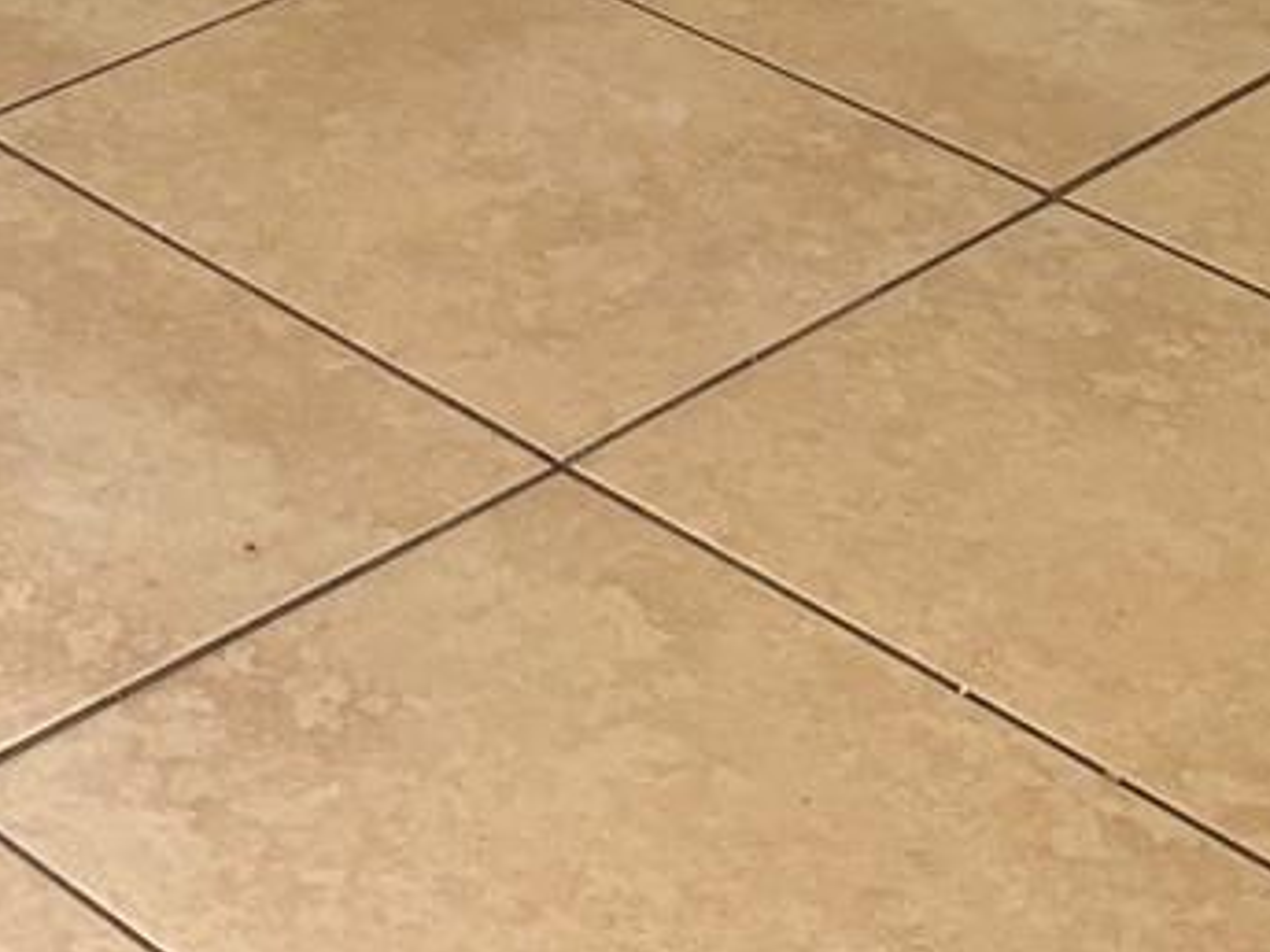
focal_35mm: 121
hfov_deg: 15.4
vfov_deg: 10.8
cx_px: -425
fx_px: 4439
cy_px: -1166
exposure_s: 1/121
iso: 100
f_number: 1.6
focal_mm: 5.96
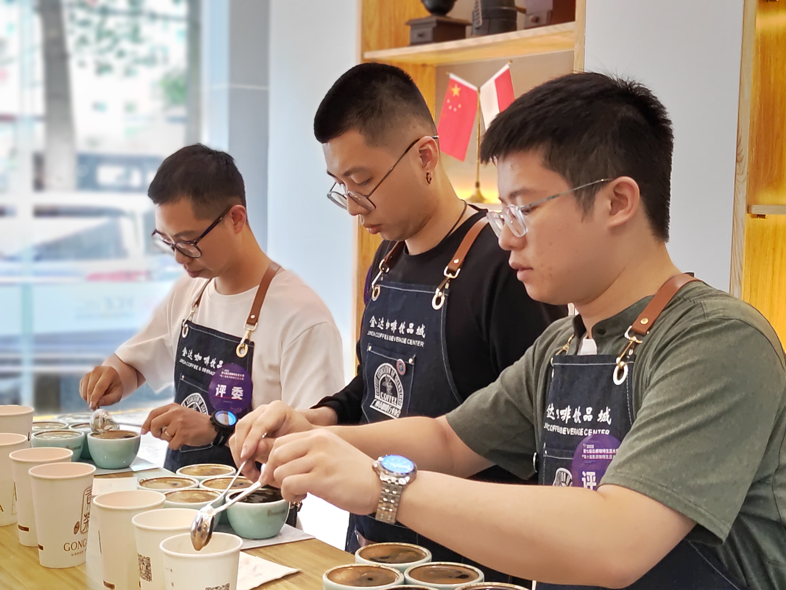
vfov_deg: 27.0
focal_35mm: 54
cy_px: 295
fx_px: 1226
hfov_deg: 35.5
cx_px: 393
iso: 451
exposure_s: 1/100
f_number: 4
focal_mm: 5.52
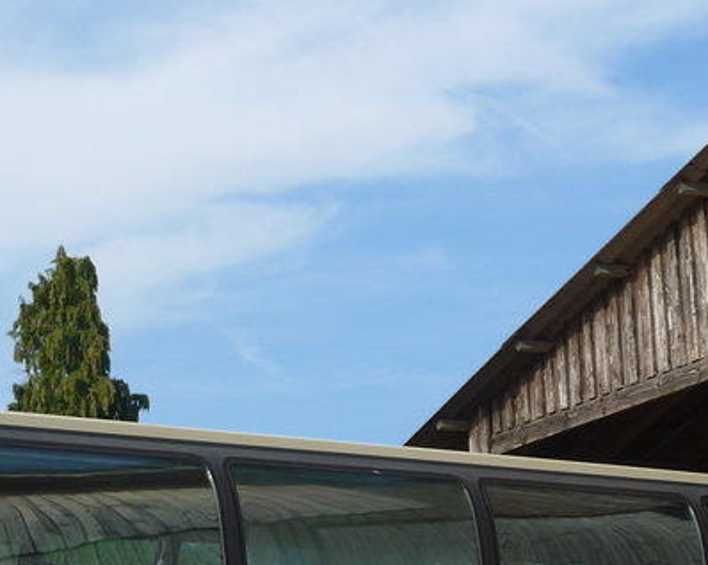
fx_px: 3204
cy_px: 554
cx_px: 28
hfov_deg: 12.5
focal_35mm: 153
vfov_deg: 10.0
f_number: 3.3
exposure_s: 1/800
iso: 80
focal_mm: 10.7
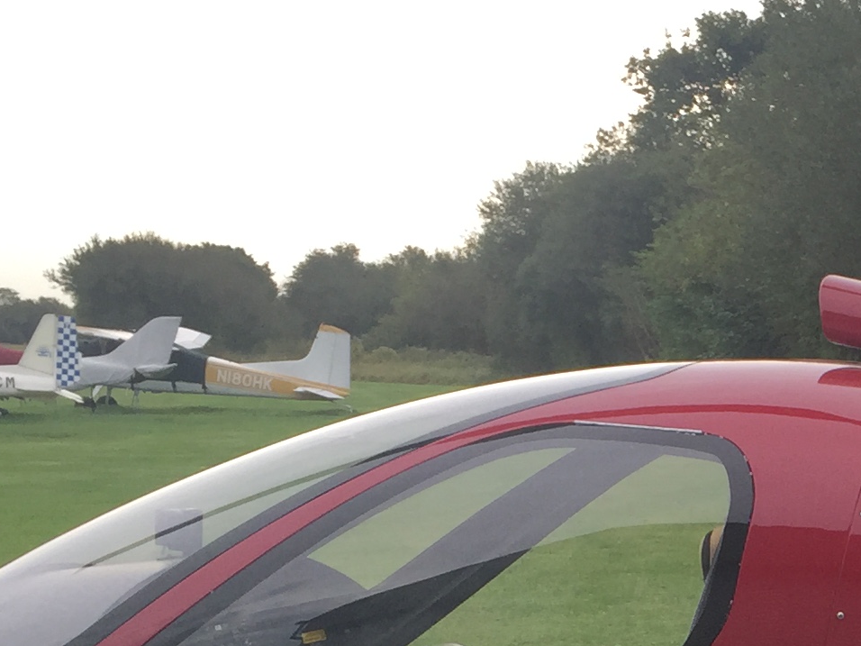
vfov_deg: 14.5
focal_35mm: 99
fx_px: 2462
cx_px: 1145
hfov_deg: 18.4
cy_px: 751
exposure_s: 1/421
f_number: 2.2
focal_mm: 4.15
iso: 32
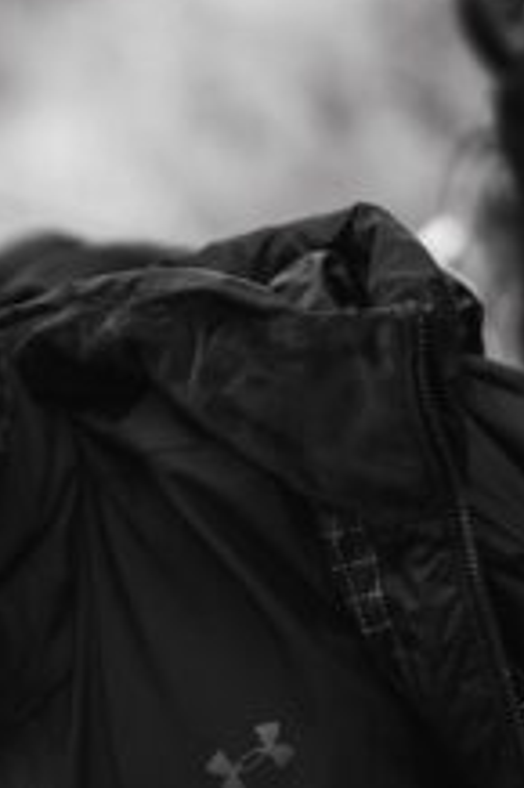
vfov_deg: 10.6
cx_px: -14
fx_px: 4220
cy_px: 799
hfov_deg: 7.1
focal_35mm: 193
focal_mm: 70
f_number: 3.2
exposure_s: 1/800
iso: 250
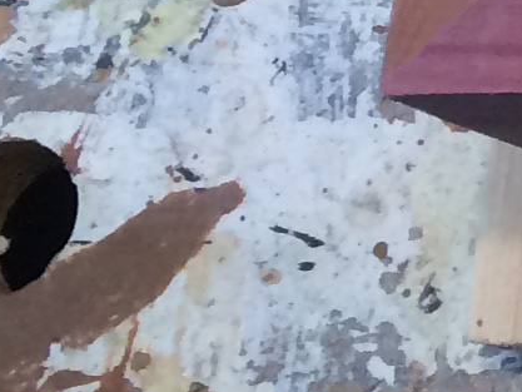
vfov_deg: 5.8
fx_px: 3424
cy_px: -1007
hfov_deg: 7.3
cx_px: 1750
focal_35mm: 227
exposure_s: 1/30
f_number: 2.2
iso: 64
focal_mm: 4.15
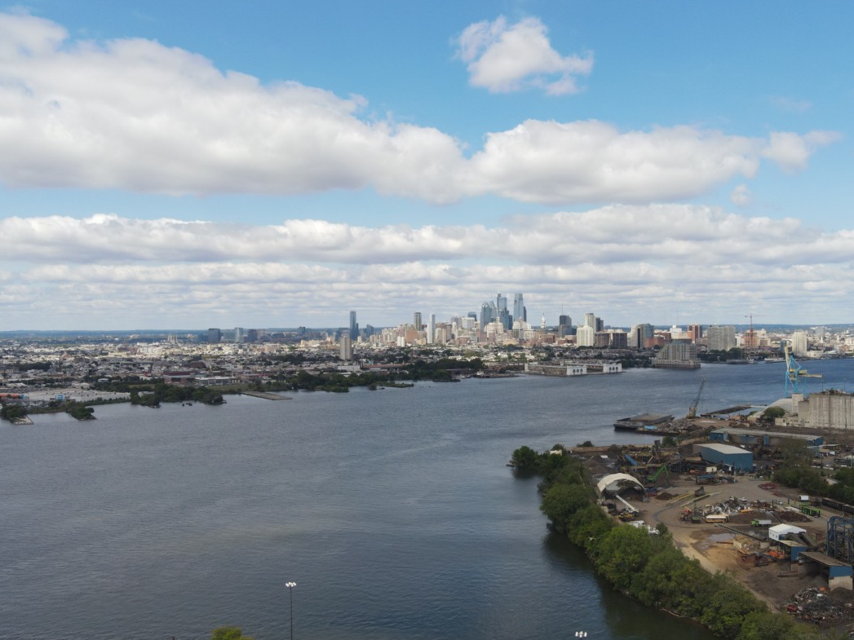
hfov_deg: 55.1
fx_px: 814
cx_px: 493
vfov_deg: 42.9
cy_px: 352
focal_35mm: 33
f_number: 2.8
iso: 100
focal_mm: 4.5
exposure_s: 1/90
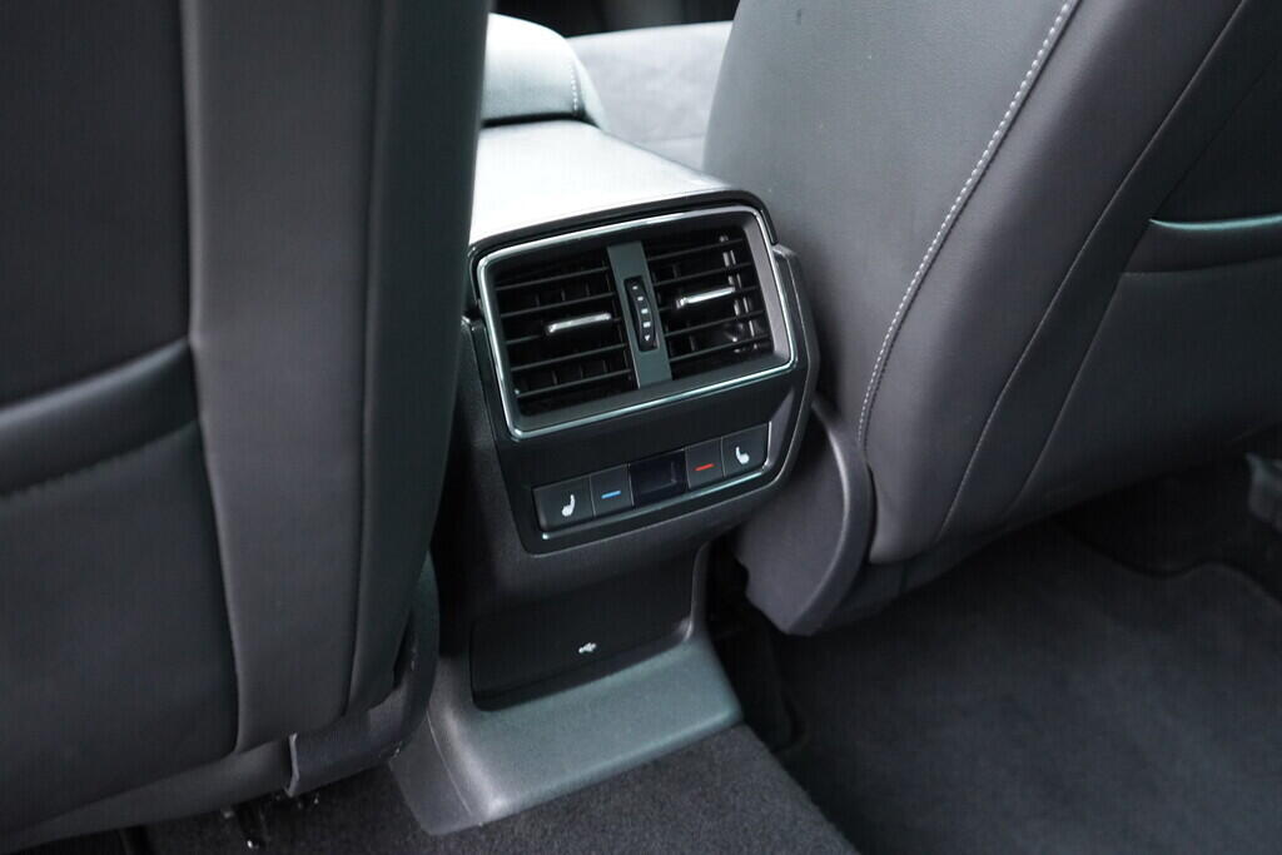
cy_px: 428
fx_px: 1282
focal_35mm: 36
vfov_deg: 36.9
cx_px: 641
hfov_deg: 53.1
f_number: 2.8
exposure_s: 1/40
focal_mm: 24
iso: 2000
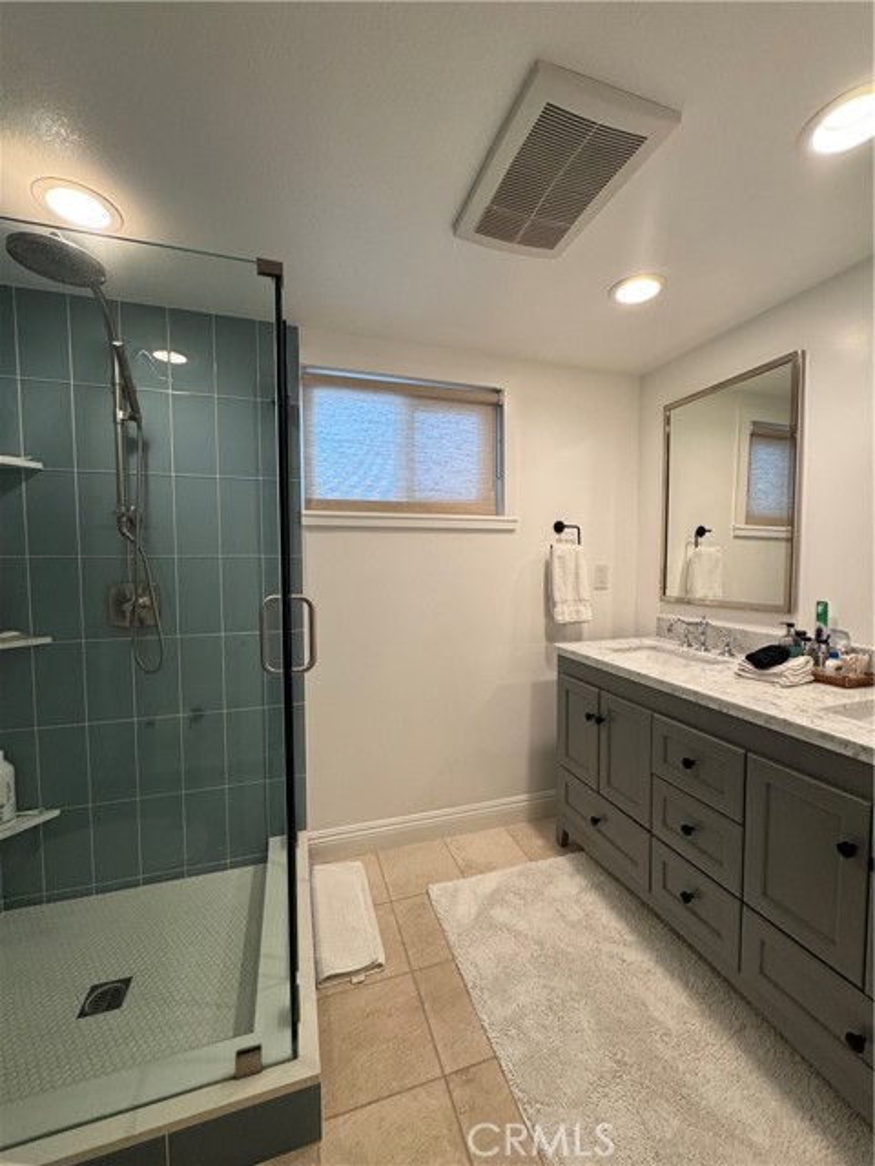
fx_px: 472
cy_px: 583
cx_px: 438
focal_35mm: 14
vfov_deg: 102.1
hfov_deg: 85.7
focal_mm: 2.22
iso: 200
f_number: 2.2
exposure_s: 1/120
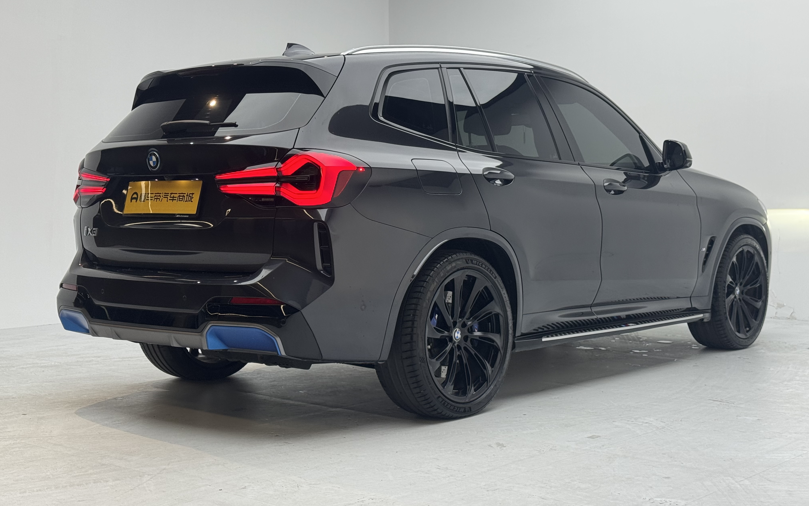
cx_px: 404
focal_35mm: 51
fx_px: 1124
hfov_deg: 39.6
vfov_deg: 25.3
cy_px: 233
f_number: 1.78
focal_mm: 6.76
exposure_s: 1/178
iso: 50
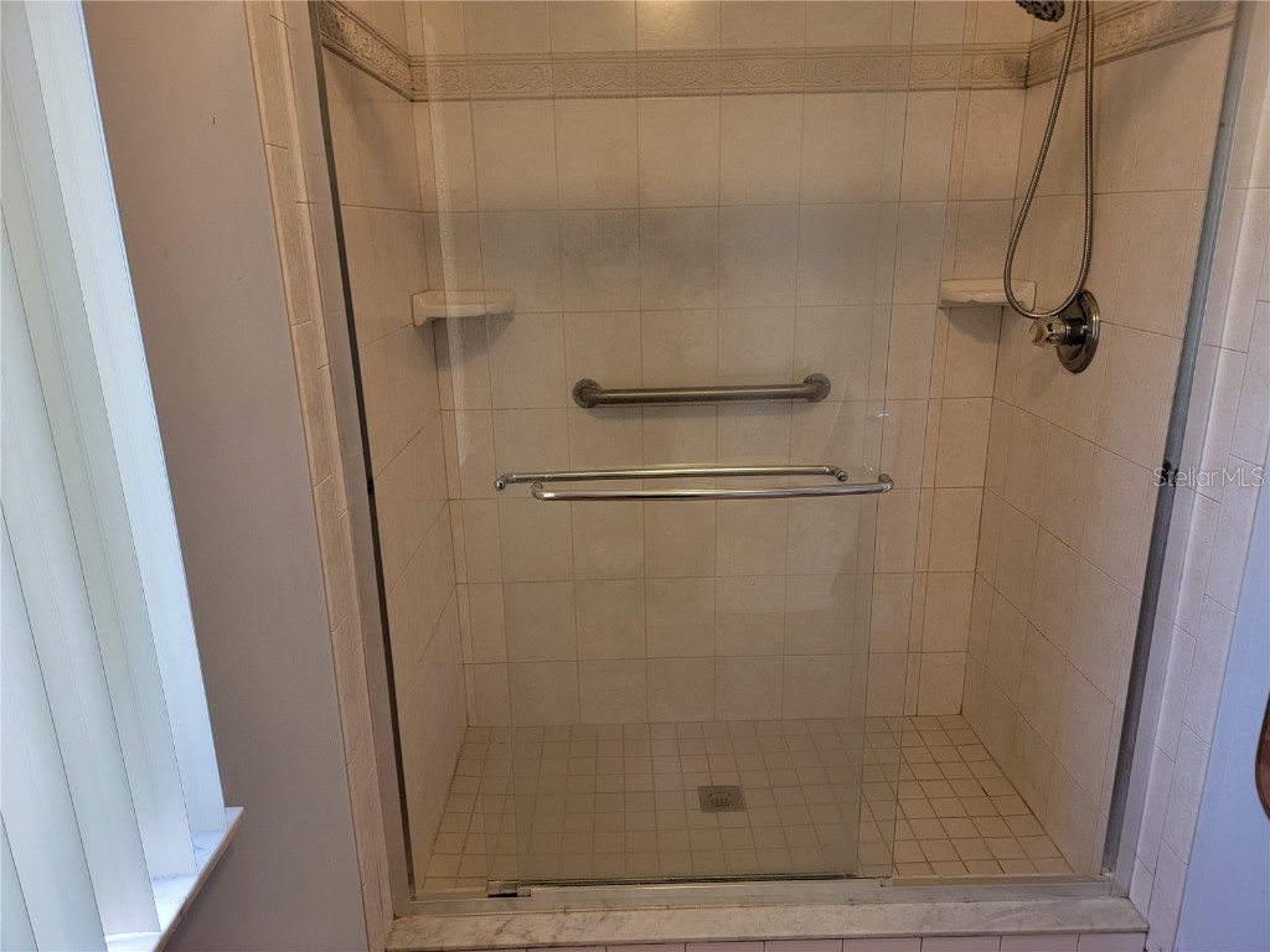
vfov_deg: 56.8
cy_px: 476
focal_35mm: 24
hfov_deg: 71.6
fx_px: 881
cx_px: 635
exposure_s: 1/120
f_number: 1.8
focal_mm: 6.7
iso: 160
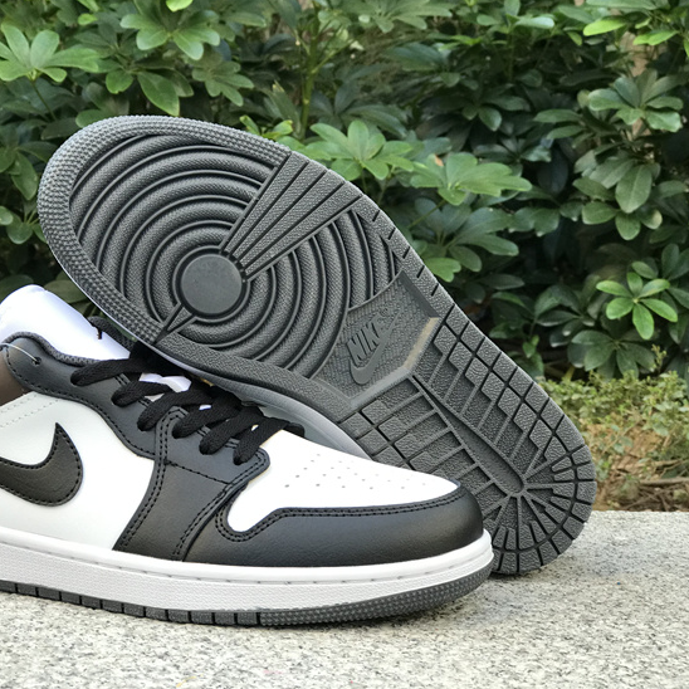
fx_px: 1531
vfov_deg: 25.4
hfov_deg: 25.2
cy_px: 344
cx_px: 231
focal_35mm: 68
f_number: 2.8
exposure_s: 1/50
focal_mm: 6.6
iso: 20
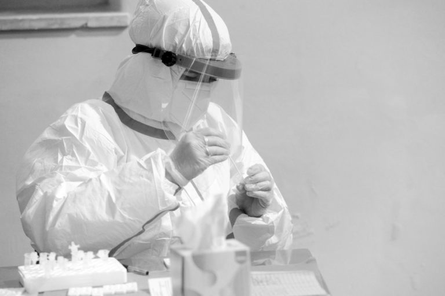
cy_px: 148
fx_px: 2472
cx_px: 222
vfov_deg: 6.9
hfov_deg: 10.3
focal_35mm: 200
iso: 3200
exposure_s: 1/60
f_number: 6.3
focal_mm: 200
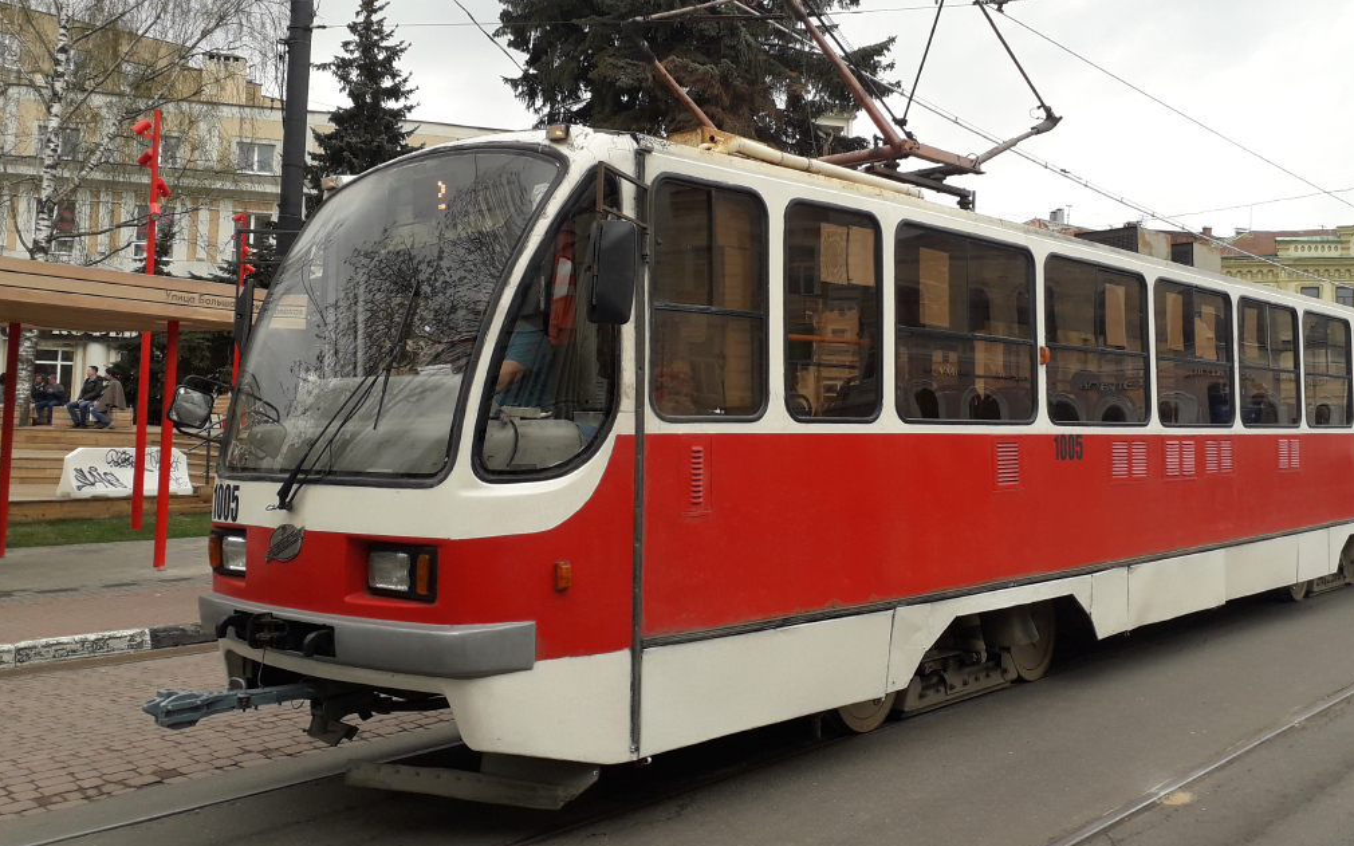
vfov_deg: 37.1
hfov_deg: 56.6
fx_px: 1254
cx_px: 737
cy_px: 343
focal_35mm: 34
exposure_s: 1/419
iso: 40
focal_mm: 3.6
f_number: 1.9
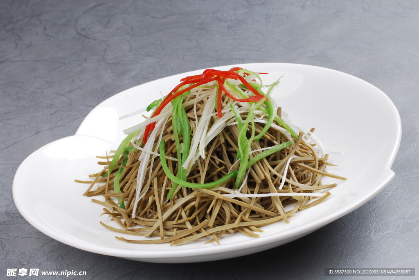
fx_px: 874
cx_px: 210
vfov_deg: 18.2
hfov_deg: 27.0
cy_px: 140
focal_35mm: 75
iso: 100
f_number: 14
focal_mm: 50
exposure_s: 1/125
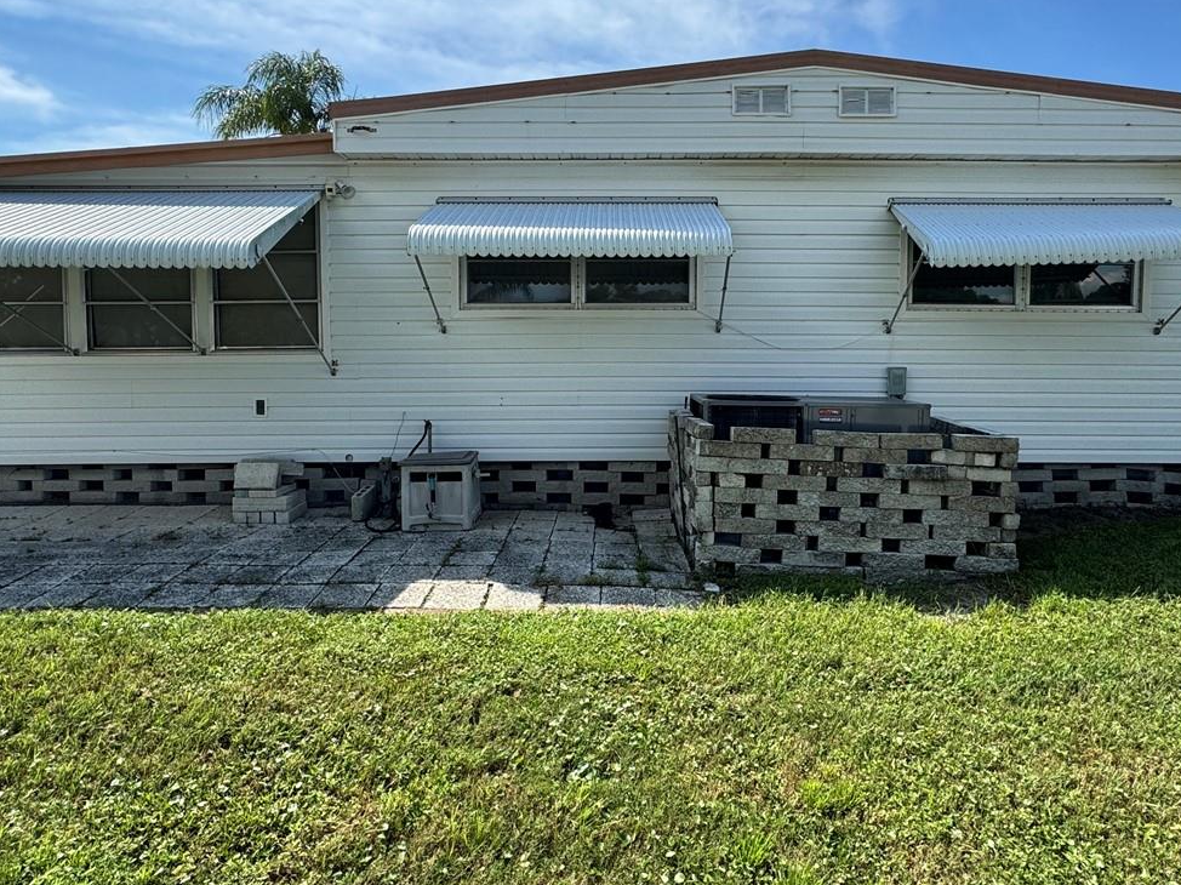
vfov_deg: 58.7
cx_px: 616
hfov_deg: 73.9
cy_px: 390
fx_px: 785
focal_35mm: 23
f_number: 2.2
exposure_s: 1/1323
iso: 50
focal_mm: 2.22
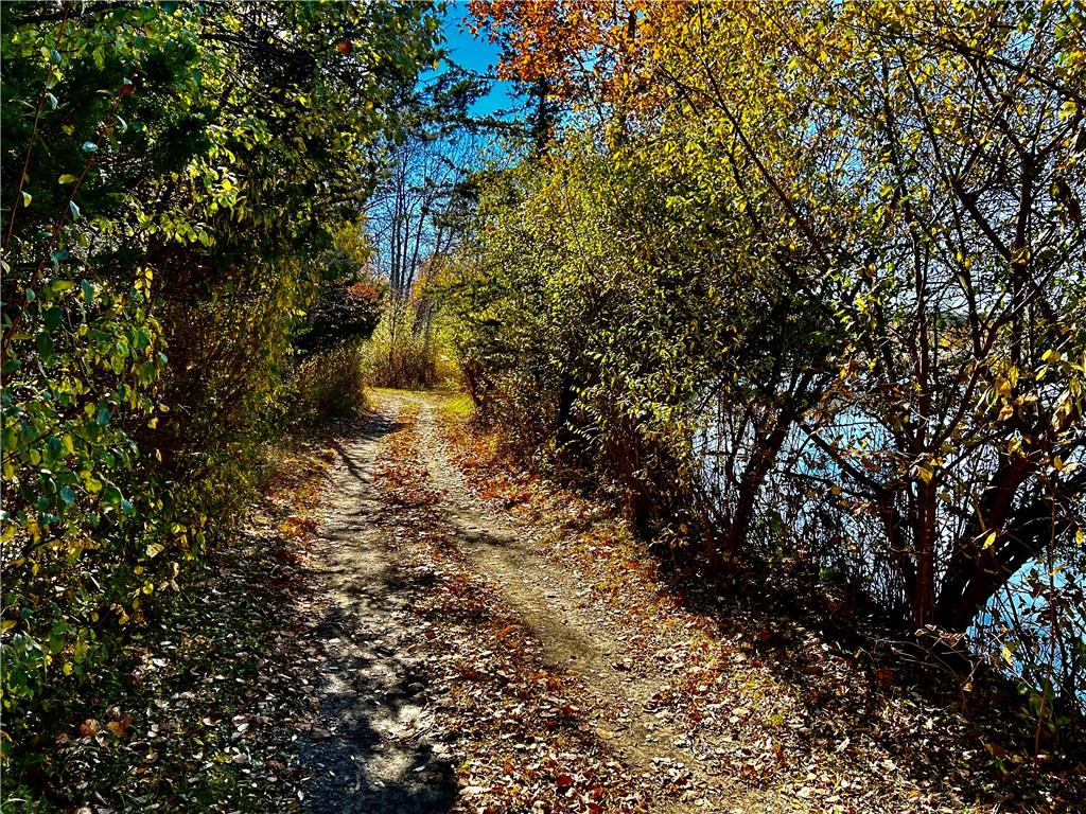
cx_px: 543
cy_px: 407
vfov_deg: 53.1
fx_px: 816
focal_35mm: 26
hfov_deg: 67.3
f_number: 1.5
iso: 50
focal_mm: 5.7
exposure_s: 1/873
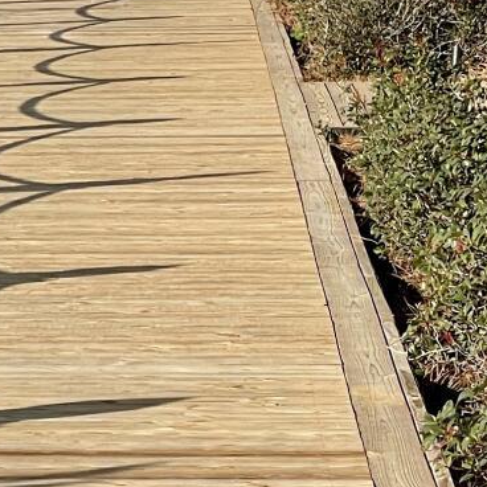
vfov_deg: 7.0
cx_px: 4
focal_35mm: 250
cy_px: 565
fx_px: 3979
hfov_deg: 7.0
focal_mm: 6
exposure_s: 1/1497
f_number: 2
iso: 25
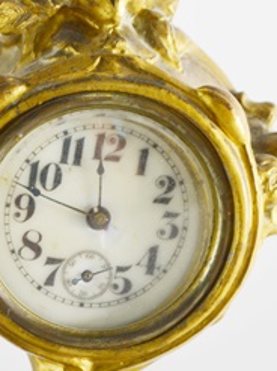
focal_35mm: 162
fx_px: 1731
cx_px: 26
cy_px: 127
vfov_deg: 12.2
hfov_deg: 9.1
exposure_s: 1/125
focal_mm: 46
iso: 250
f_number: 5.6
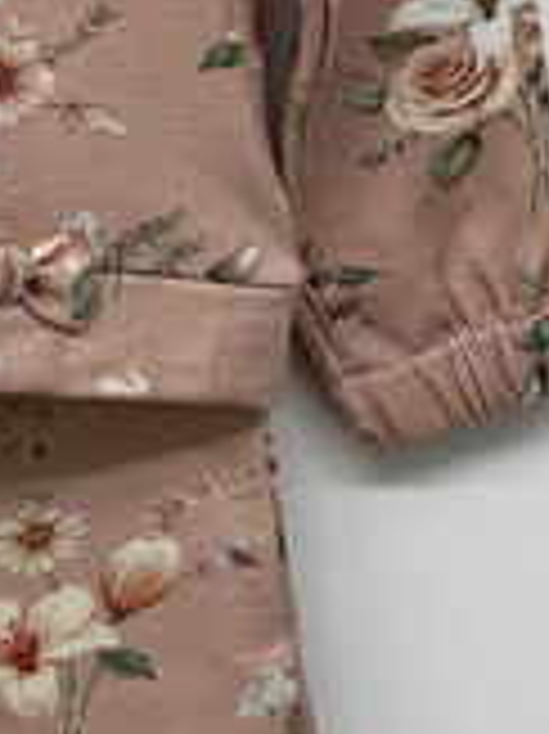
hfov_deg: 16.6
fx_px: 1736
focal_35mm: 82
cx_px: -234
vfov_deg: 23.1
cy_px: 43
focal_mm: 5.1
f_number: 1.6
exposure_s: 1/50
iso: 64
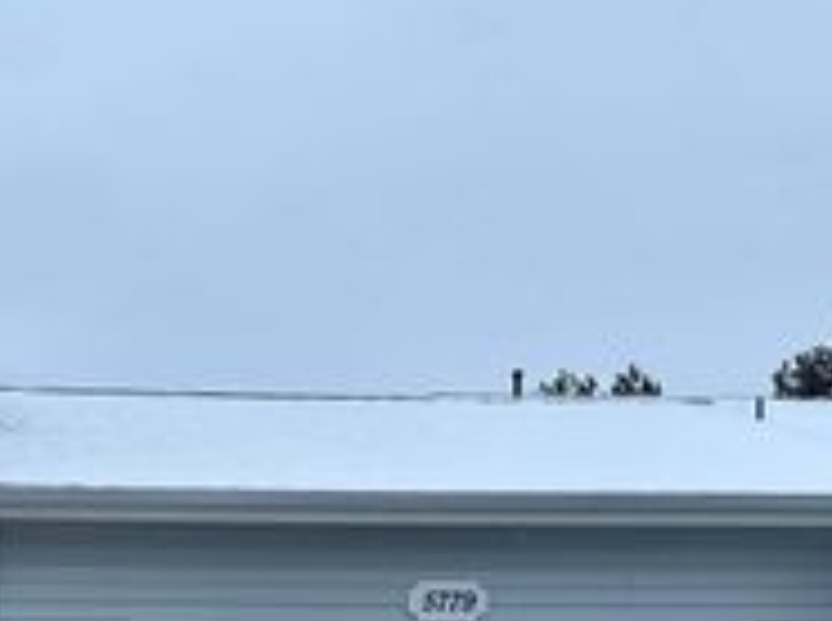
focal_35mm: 65
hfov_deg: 29.1
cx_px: 139
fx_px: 1559
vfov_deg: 21.0
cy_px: 745
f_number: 1.78
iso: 80
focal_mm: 6.86
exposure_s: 1/1157
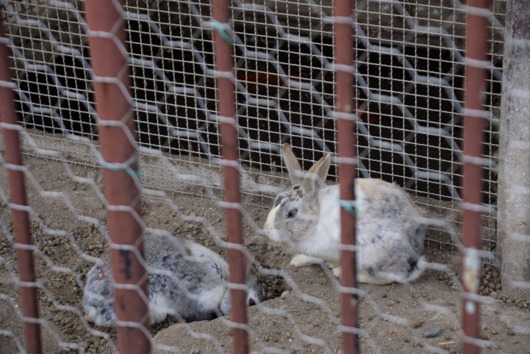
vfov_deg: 14.0
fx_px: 1435
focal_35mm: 98
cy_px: 177
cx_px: 265
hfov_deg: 20.9
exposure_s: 1/160
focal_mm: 65
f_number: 5
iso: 200
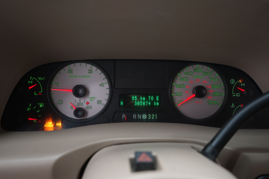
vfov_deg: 43.6
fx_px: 224
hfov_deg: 61.9
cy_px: 90
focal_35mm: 30
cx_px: 134
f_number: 5
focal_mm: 30
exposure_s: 1/8
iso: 800
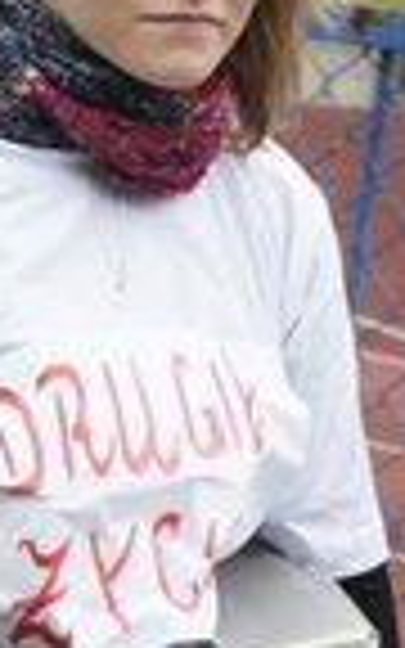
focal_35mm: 481
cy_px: 198
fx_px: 8495
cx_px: -531
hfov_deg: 2.7
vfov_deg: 4.4
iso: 1600
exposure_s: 1/200
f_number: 11
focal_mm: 70
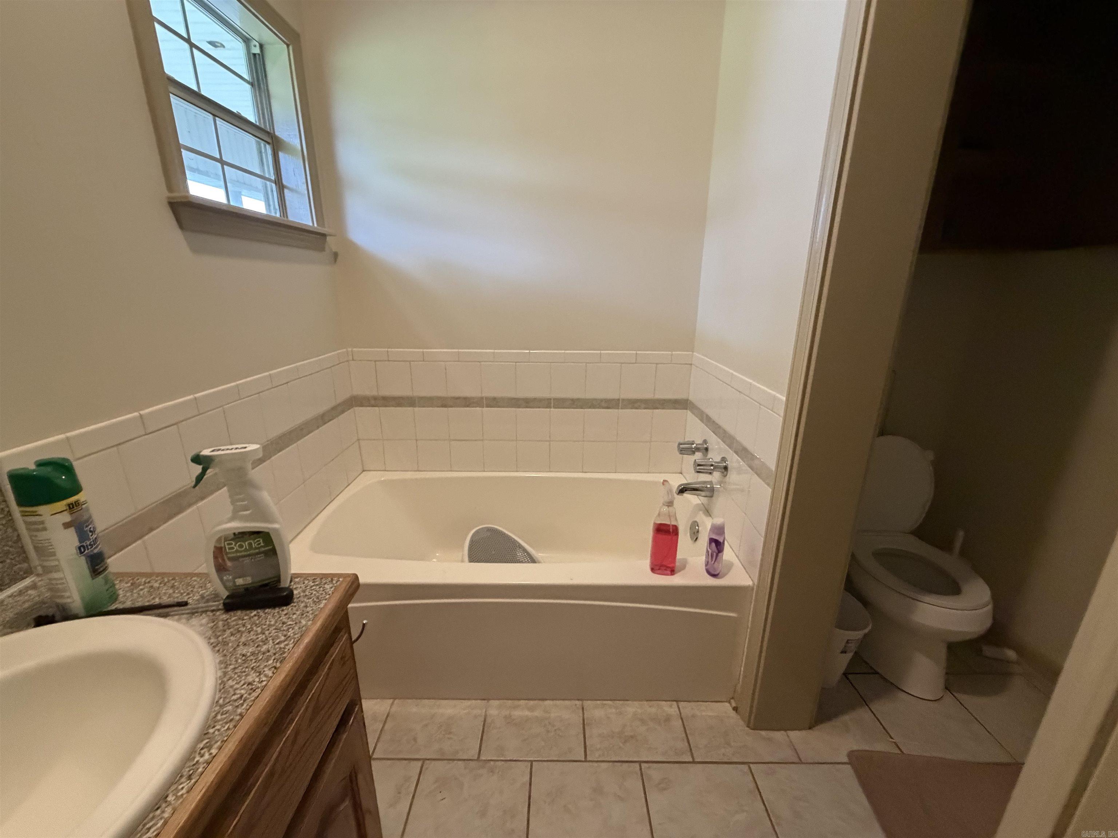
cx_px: 559
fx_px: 452
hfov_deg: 102.1
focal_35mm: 14
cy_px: 419
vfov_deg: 85.7
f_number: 2.2
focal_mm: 2.22
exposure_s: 1/60
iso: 640
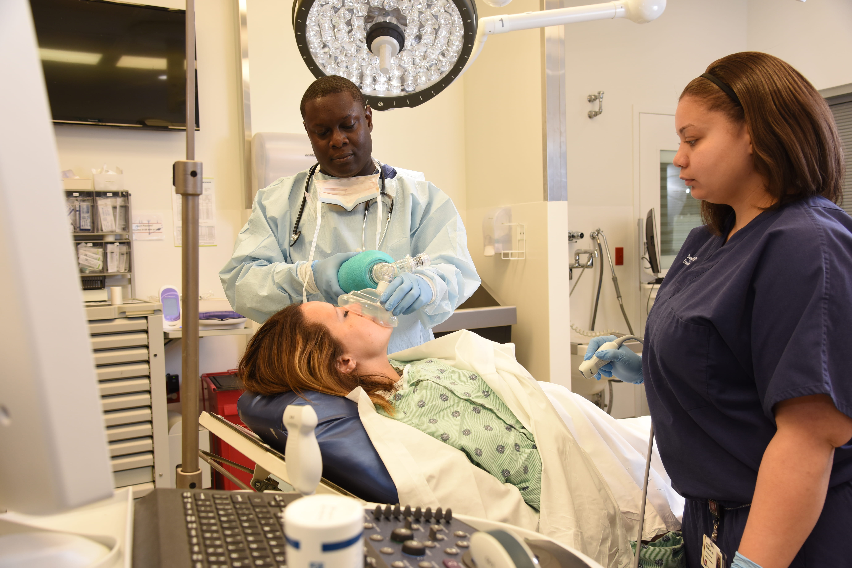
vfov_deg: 38.9
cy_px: 284
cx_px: 426
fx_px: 805
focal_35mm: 34
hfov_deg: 55.8
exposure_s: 1/80
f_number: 6.3
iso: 400
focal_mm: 34
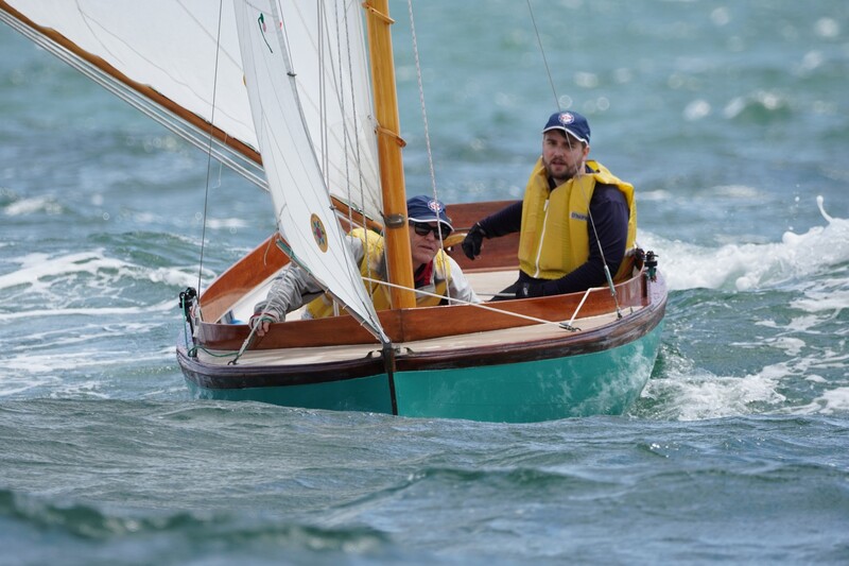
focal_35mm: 702
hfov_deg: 2.9
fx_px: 16551
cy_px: 283
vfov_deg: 2.0
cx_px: 424
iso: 400
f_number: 6.3
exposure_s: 1/1250
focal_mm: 468
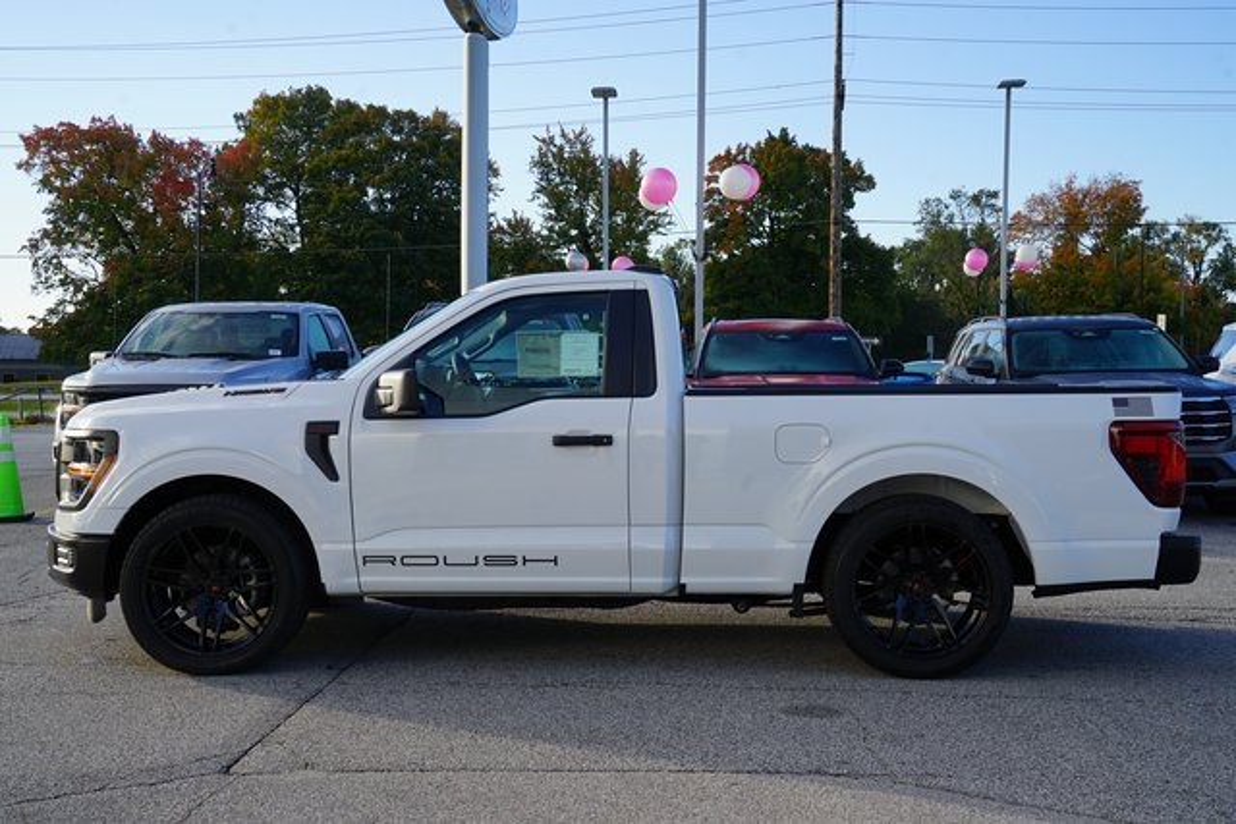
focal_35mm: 42
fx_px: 1442
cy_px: 412
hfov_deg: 46.4
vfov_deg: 31.9
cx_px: 618
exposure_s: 1/80
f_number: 10
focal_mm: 42
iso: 100
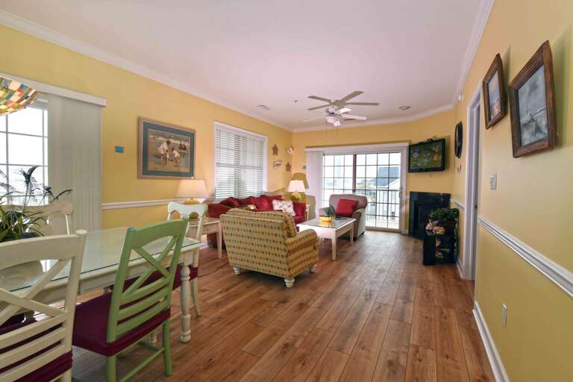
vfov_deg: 73.7
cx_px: 286
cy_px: 191
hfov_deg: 96.7
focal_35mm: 16
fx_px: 255
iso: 400
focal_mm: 16
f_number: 7.1
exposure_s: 1/100
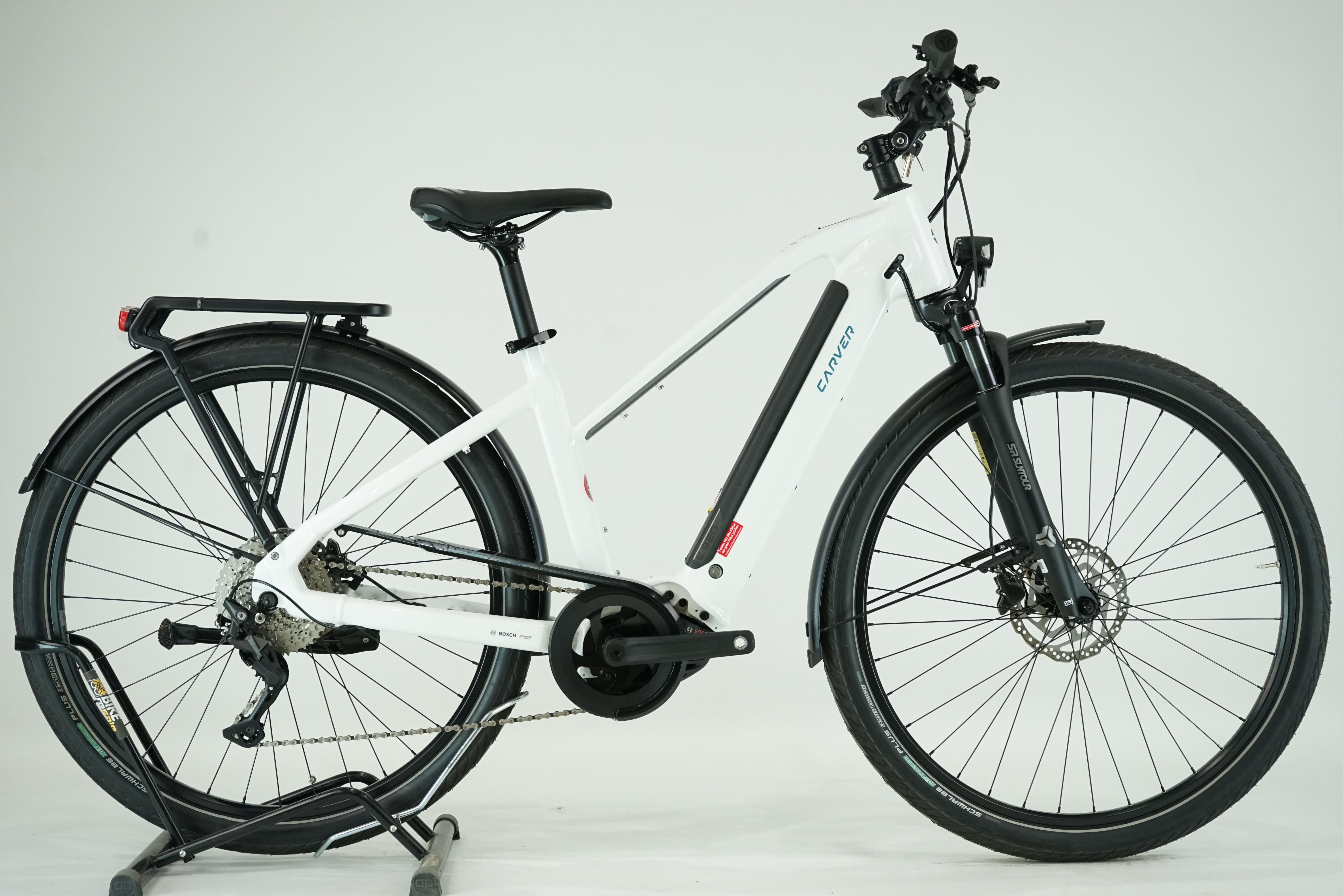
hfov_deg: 35.1
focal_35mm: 57
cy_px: 448
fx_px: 2126
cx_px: 672
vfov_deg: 23.8
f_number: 6.3
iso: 1600
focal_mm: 57
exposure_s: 1/200
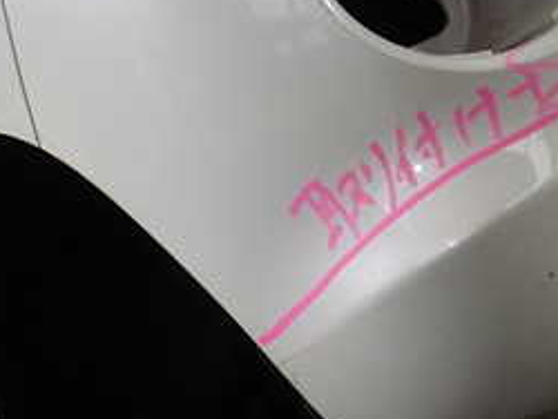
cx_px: 462
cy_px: 78
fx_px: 1162
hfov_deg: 26.4
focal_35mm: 72
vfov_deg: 20.2
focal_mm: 5.4
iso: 200
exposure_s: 1/50
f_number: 2.3
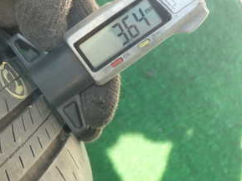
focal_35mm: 83
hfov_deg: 22.7
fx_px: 580
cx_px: 8
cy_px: 96
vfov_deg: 17.8
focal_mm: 7.34
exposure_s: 1/80
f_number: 2.8
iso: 125
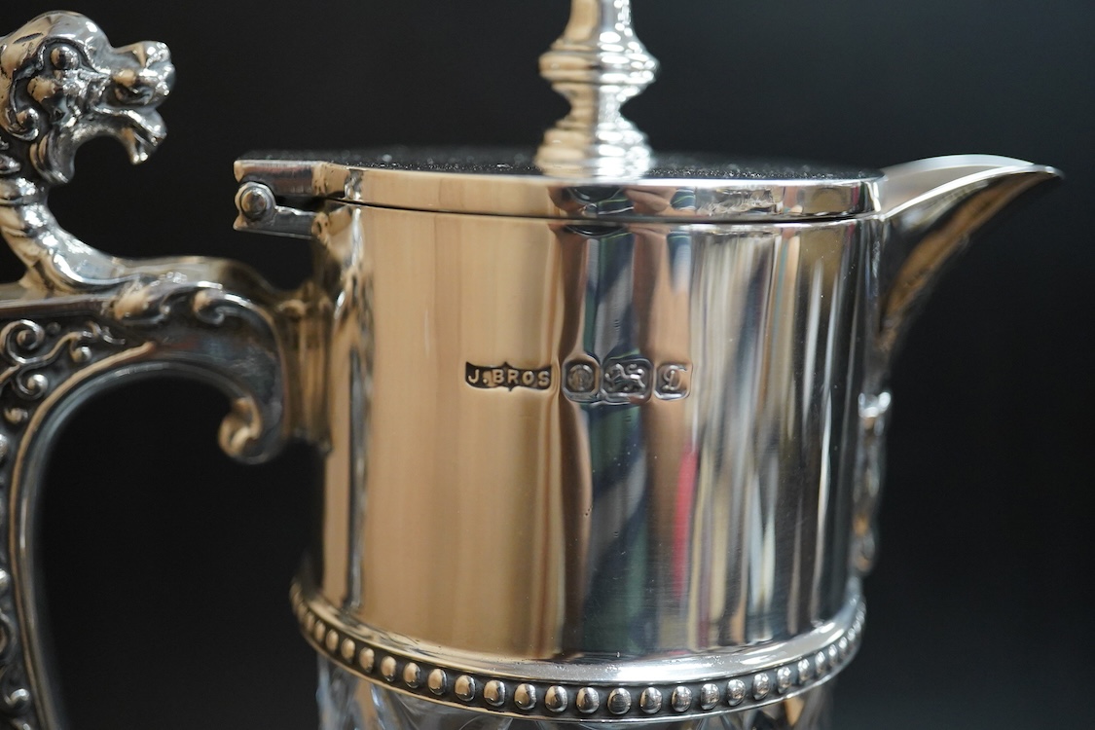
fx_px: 1369
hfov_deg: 43.6
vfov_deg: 29.9
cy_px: 365
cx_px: 548
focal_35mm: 45
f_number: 5
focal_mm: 30
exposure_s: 1/250
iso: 2500
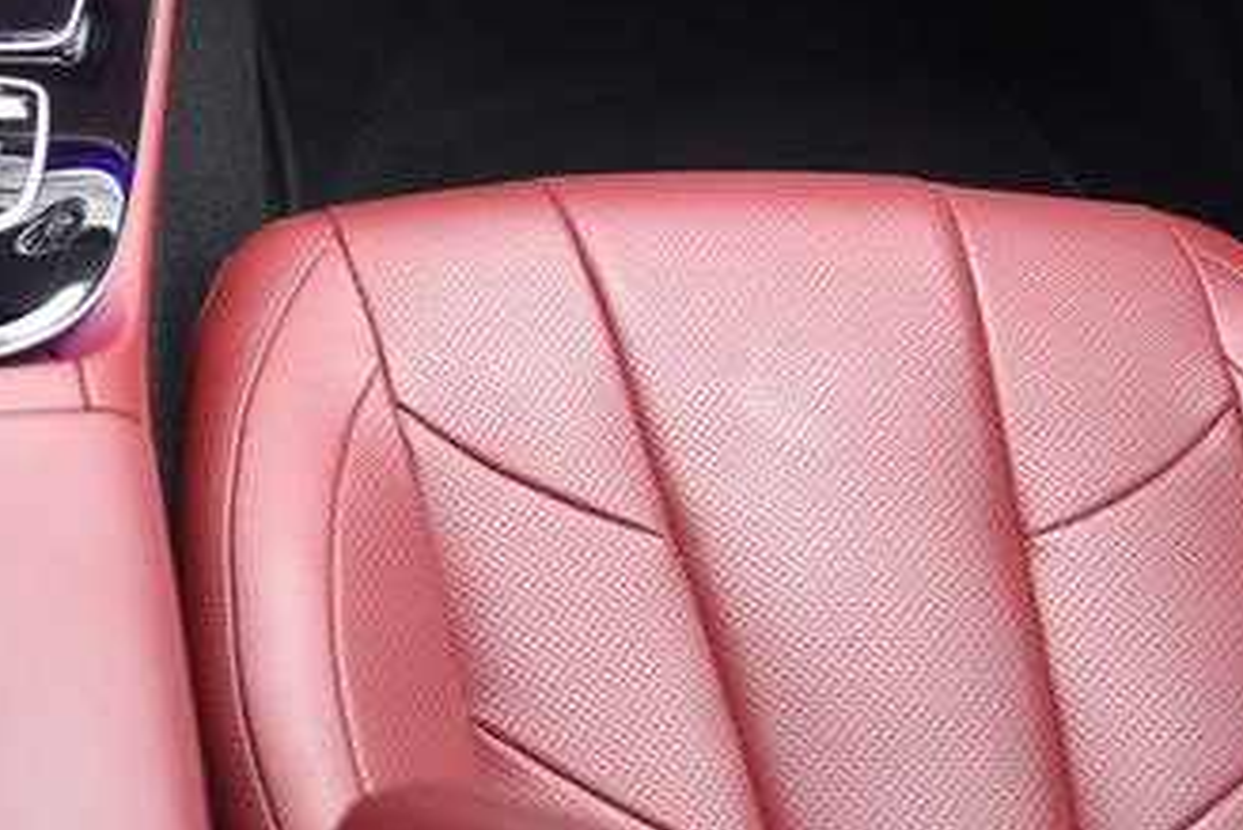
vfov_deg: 17.3
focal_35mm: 75
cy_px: -171
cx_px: -224
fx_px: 2591
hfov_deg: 24.6
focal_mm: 24
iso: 500
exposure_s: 1/25
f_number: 4
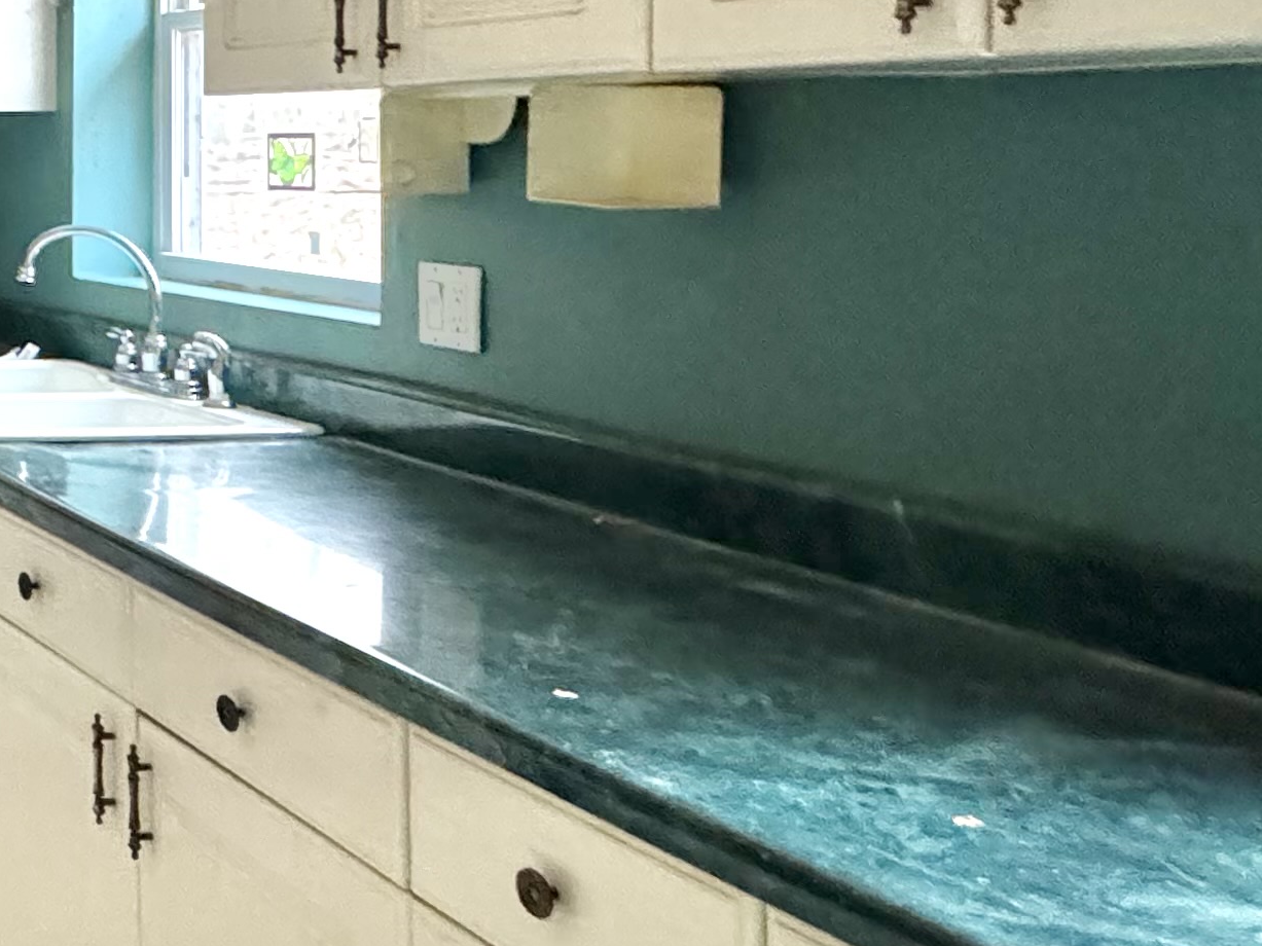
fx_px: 1677
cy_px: 135
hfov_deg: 27.9
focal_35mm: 46
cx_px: -628
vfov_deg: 30.4
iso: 1000
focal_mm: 2.22
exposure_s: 1/60
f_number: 2.2
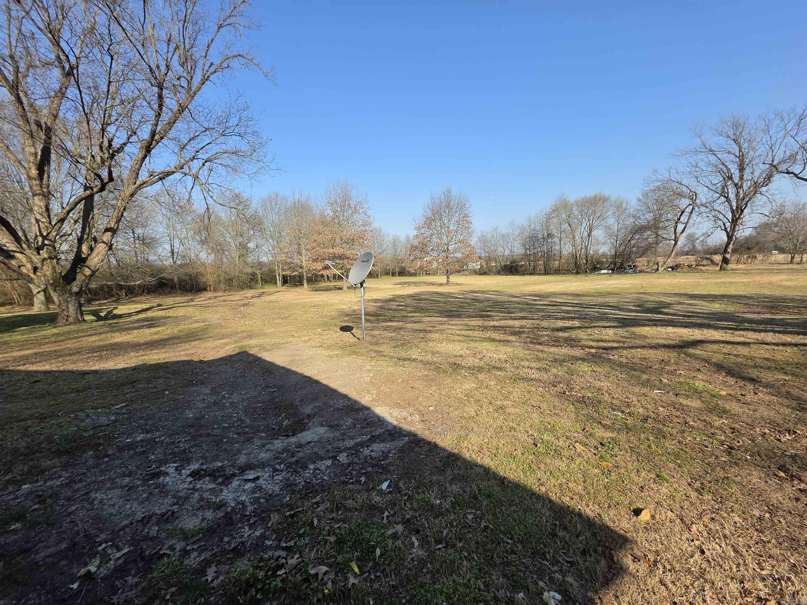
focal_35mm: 13
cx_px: 404
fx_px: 303
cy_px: 302
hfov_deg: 106.2
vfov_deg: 89.9
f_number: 1.9
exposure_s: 1/1053
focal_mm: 2.2
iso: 32
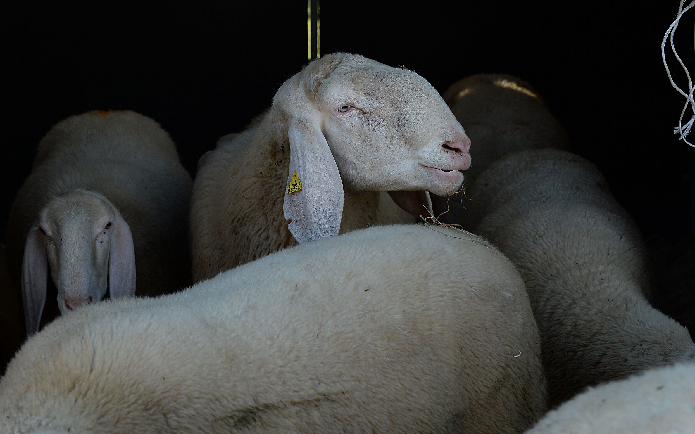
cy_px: 233
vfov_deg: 18.1
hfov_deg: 28.6
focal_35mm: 72
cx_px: 347
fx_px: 1364
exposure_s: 1/400
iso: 800
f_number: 7.1
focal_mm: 70
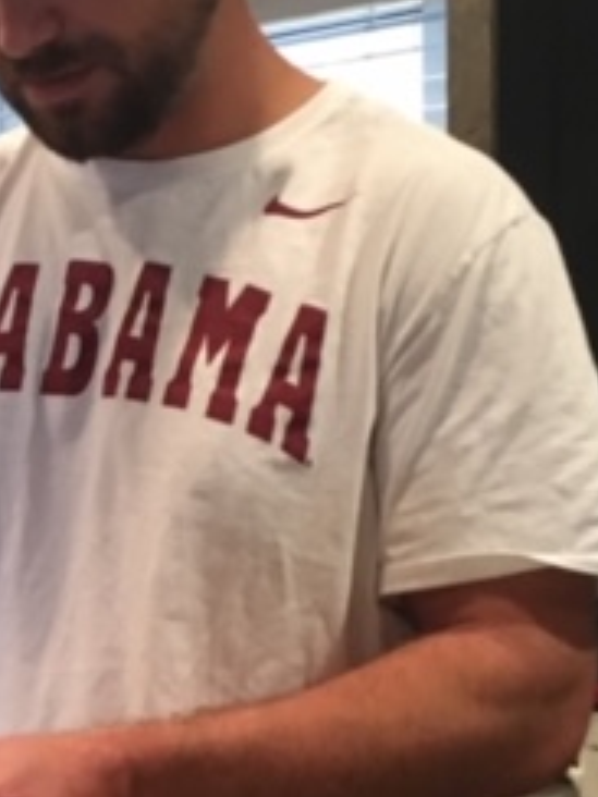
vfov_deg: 25.1
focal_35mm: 76
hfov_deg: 18.4
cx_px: -118
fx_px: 1751
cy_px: 673
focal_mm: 4.15
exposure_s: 1/4
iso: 64
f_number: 2.2
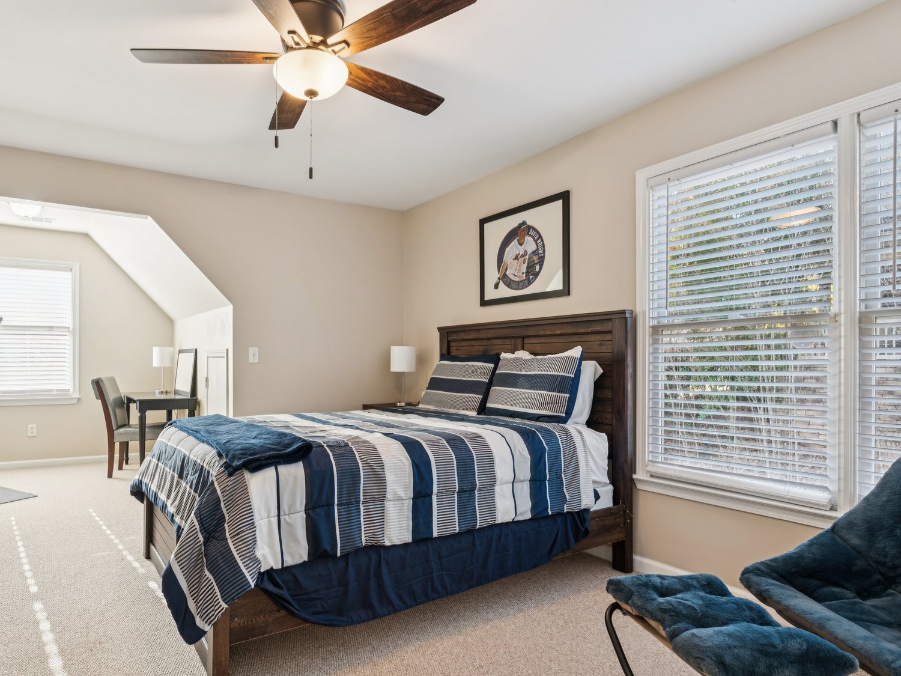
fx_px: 547
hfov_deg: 78.3
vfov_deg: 63.4
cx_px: 372
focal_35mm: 21
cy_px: 349
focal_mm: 16
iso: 400
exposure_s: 1/10
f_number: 8
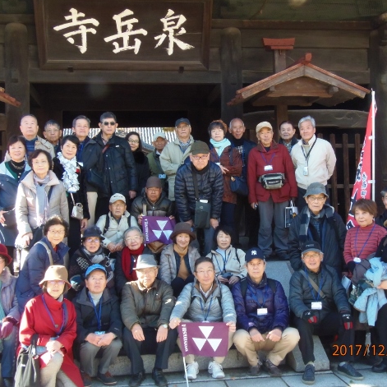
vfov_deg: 40.0
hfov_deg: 40.0
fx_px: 531
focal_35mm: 42
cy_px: 195
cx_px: 177
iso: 160
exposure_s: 1/30
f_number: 3.4
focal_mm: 6.5
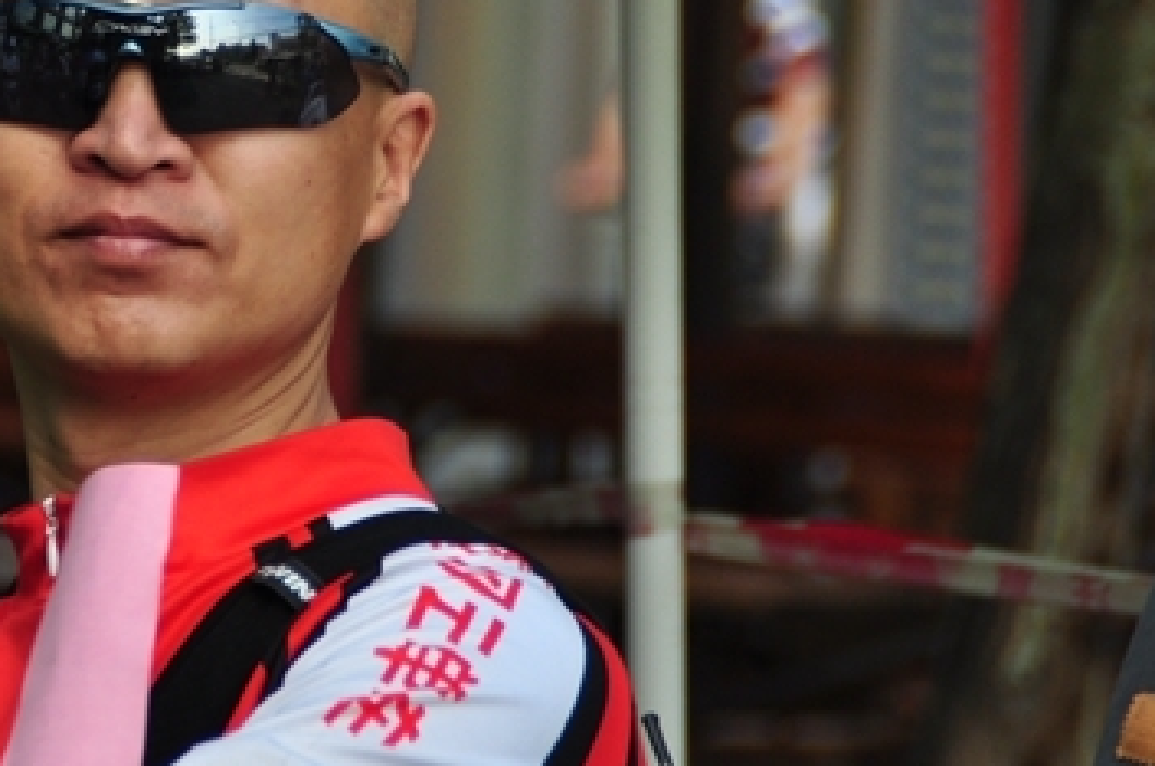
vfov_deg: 2.4
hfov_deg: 3.6
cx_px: 100
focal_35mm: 576
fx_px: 18446
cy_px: 137
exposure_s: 1/250
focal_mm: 150
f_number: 6.3
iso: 200
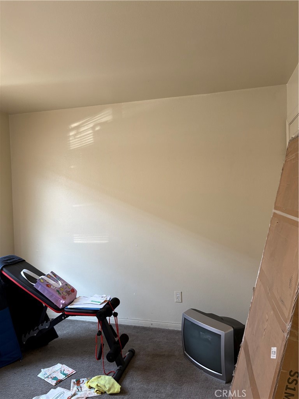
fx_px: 299
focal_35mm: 26
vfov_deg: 67.3
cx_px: 150
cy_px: 200
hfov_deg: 53.1
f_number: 1.6
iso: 125
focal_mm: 5.96
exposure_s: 1/66
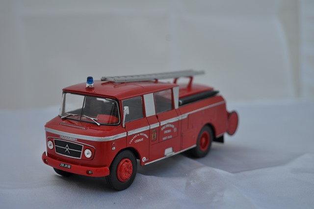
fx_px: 549
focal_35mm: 63
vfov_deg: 21.5
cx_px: 157
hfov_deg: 31.9
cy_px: 104
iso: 200
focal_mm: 42
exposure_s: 1/250
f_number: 5
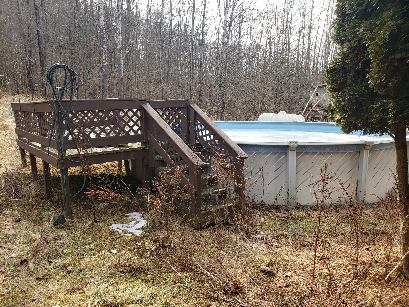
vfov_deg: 53.1
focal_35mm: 26
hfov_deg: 67.3
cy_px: 154
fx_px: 307
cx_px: 204
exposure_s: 1/342
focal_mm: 4.3
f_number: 2.4
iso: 50
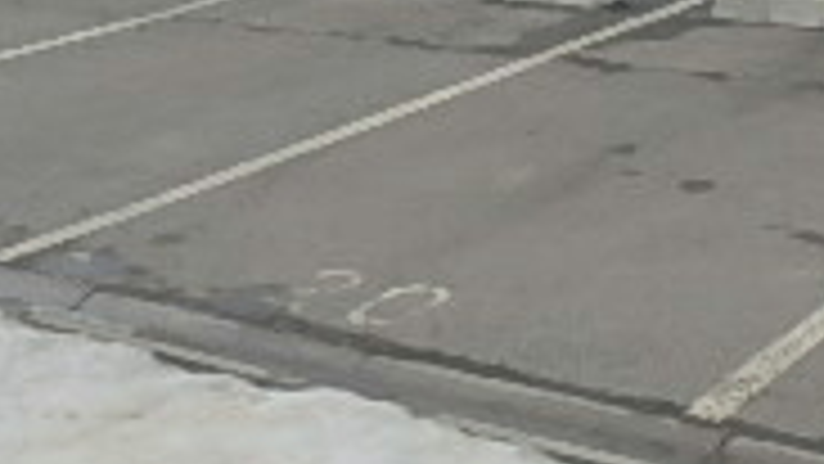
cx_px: 527
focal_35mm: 80
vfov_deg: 14.6
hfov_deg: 26.4
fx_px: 1748
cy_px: -86
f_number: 6
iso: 125
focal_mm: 3.7
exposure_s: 1/640
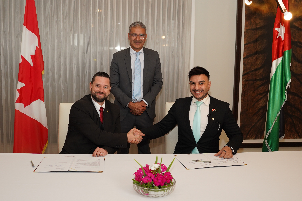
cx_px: 151
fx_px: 302
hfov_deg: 53.1
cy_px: 100
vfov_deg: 36.9
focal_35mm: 36
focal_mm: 24
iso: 640
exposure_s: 1/200
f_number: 3.2
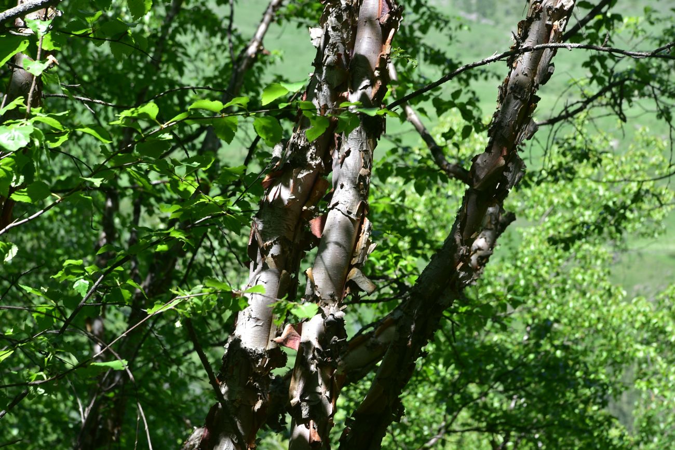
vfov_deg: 24.2
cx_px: 338
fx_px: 1050
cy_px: 225
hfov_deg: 35.6
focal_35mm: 56
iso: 125
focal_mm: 56
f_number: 7.1
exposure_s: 1/160
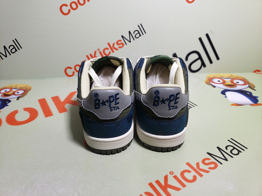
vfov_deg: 53.1
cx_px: 131
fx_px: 197
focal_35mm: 26
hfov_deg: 67.3
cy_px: 98
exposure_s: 1/274
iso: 50
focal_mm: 4.3
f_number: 1.5
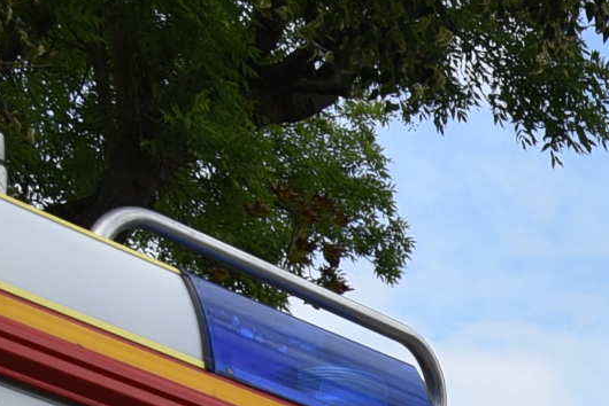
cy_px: 1100
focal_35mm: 176
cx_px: 1281
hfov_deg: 10.6
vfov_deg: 7.2
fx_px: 2979
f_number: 9
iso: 200
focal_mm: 31
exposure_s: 1/320
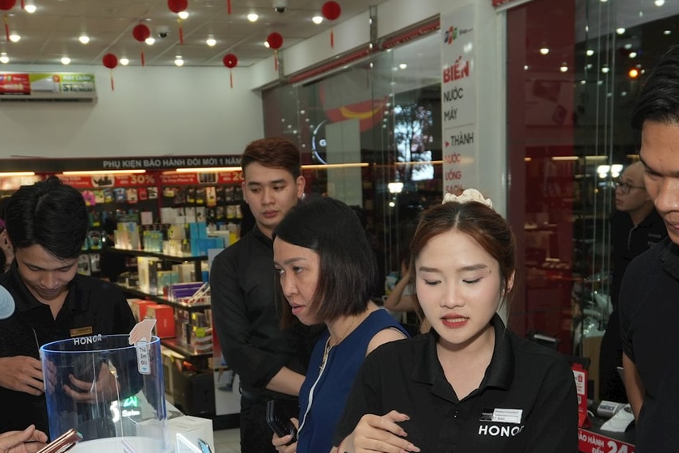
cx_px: 318
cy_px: 409
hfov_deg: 41.1
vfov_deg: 27.1
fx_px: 905
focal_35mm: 48
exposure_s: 1/160
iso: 200
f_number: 4
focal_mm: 21
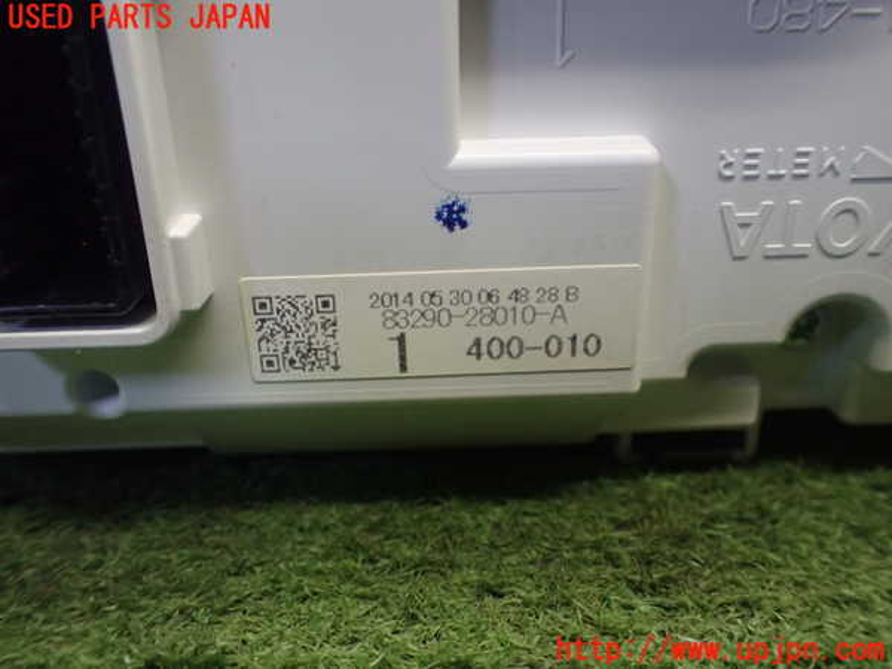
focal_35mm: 30
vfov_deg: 46.8
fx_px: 773
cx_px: 446
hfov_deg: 60.0
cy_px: 334
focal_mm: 5.4
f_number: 2.3
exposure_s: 1/125
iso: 640
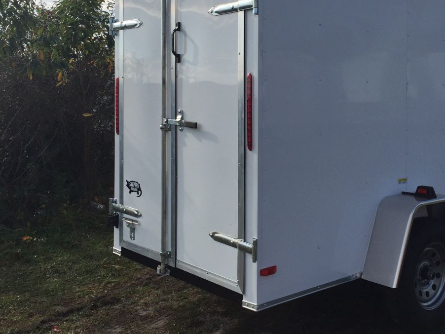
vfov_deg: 32.1
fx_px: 579
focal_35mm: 45
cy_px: 125
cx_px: 292
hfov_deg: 41.6
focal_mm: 4.15
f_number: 2.2
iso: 32
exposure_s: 1/2326
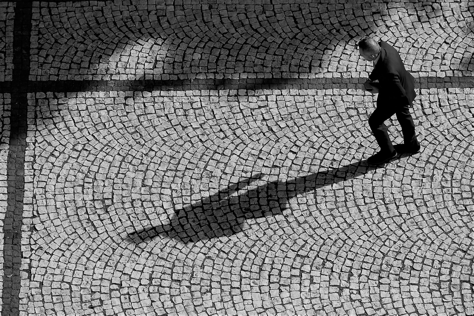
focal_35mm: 210
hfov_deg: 9.8
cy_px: 158
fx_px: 2765
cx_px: 237
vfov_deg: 6.5
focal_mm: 140
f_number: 7.1
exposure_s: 1/500
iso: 200
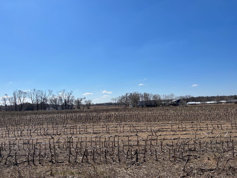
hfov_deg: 67.3
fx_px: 178
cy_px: 89
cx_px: 118
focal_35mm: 26
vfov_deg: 53.1
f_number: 1.5
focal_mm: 5.7
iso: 50
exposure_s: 1/8696
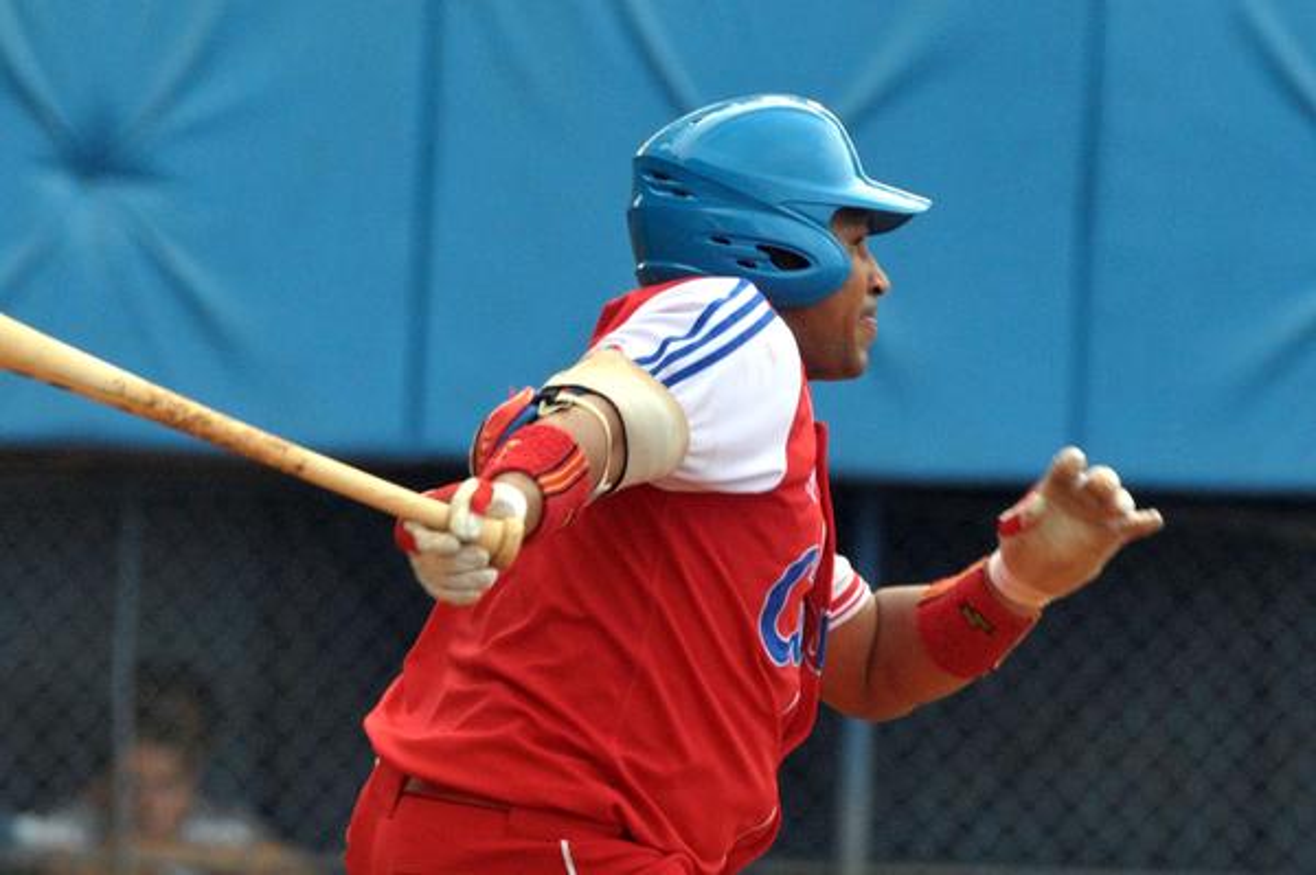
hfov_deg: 4.6
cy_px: 438
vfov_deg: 3.0
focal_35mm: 450
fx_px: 16436
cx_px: 658
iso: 640
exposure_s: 1/800
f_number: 5.6
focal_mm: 300
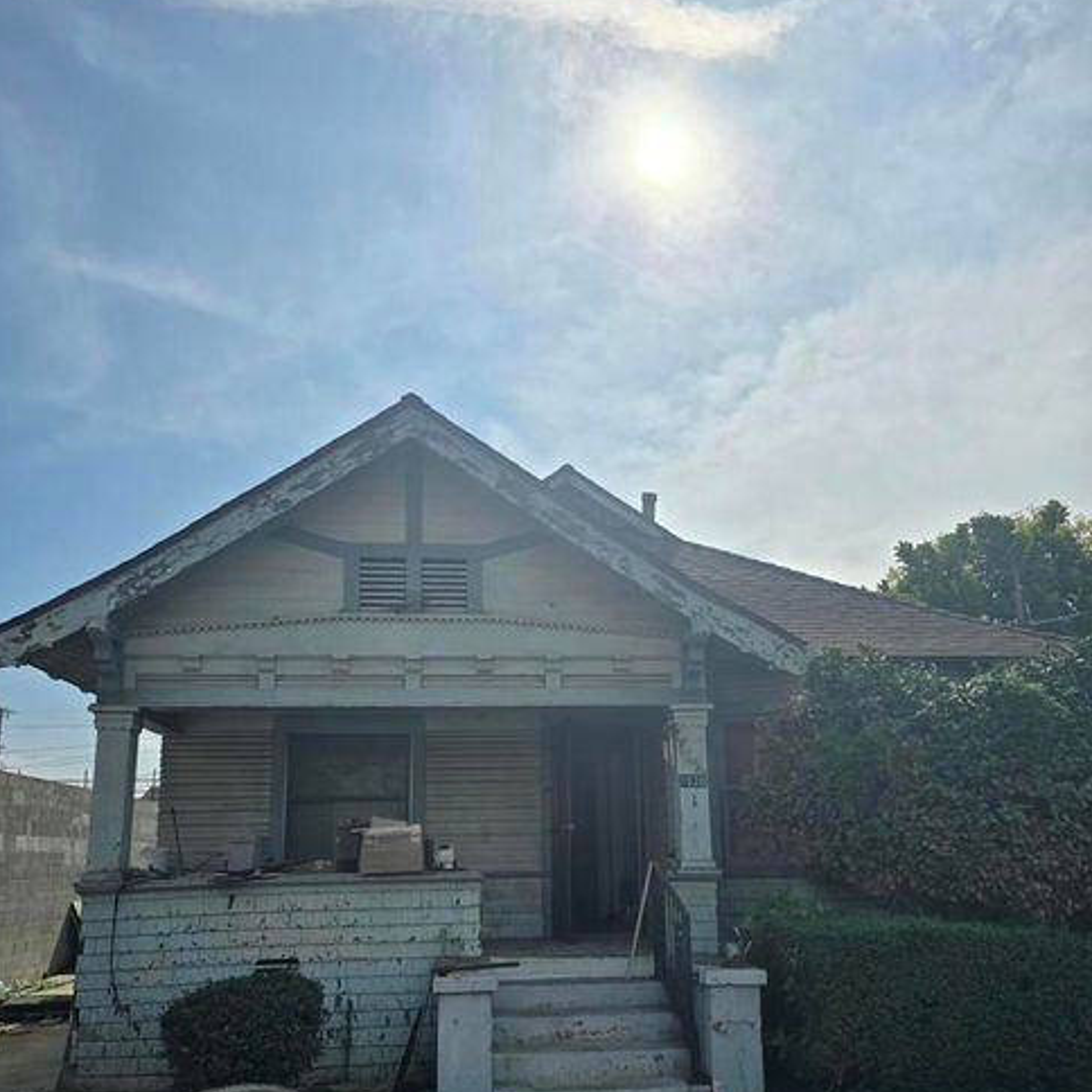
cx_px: 539
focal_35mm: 28
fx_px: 999
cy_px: 685
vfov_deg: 56.6
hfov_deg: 57.3
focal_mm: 6.3
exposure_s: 1/4145
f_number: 1.7
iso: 12
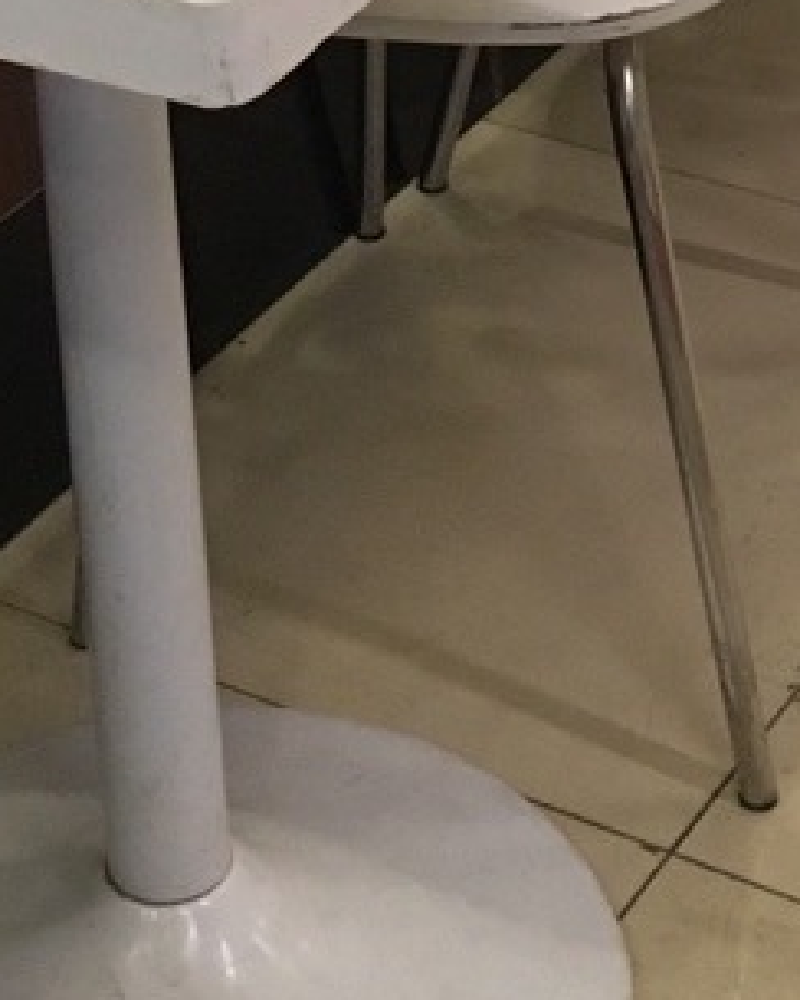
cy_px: -764
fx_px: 3847
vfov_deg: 13.4
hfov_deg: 11.9
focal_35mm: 130
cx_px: 246
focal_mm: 4.15
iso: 250
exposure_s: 1/33
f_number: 2.2
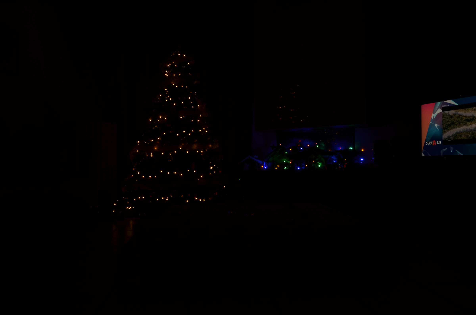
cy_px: 158
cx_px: 238
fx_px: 396
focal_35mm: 30
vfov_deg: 43.4
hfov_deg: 62.0
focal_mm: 20
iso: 200
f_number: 5
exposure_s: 1/20
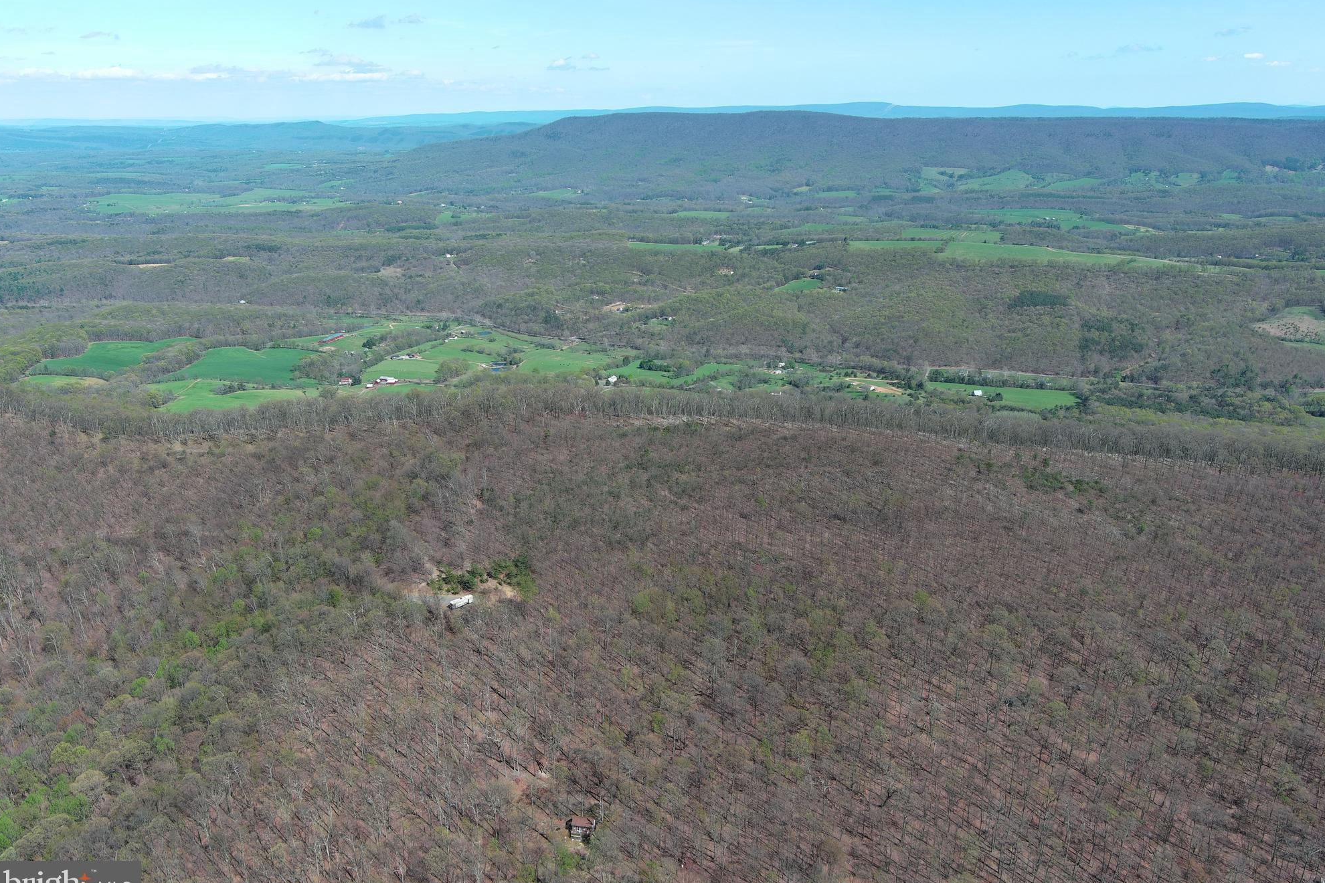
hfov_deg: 61.9
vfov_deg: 43.6
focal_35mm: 30
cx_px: 678
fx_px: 1104
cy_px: 453
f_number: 2.8
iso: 100
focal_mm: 10.57
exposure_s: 1/1006
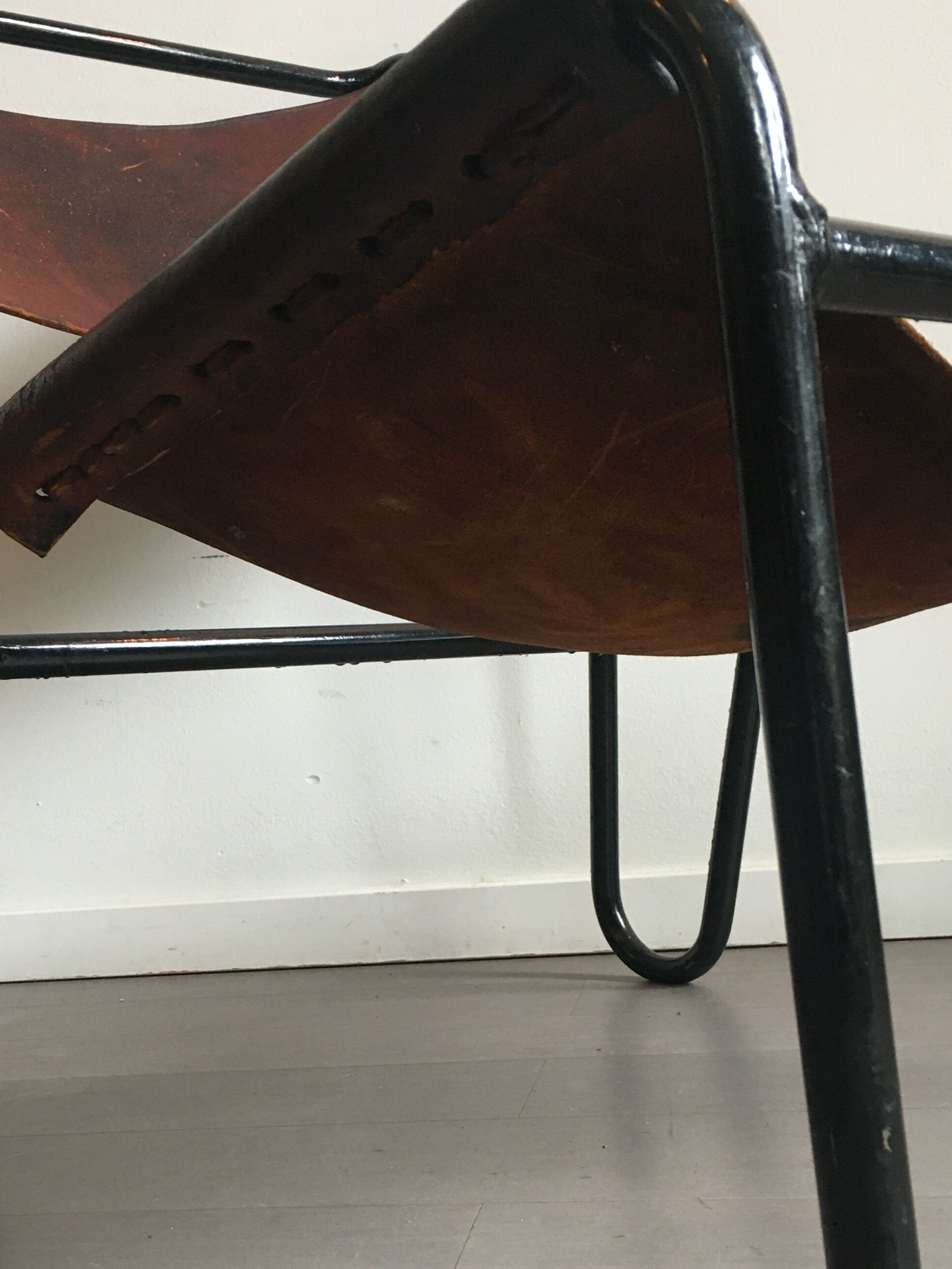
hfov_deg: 32.0
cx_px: 330
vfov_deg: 41.9
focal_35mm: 45
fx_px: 1650
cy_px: 741
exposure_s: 1/33
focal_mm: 4.15
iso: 125
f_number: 2.2
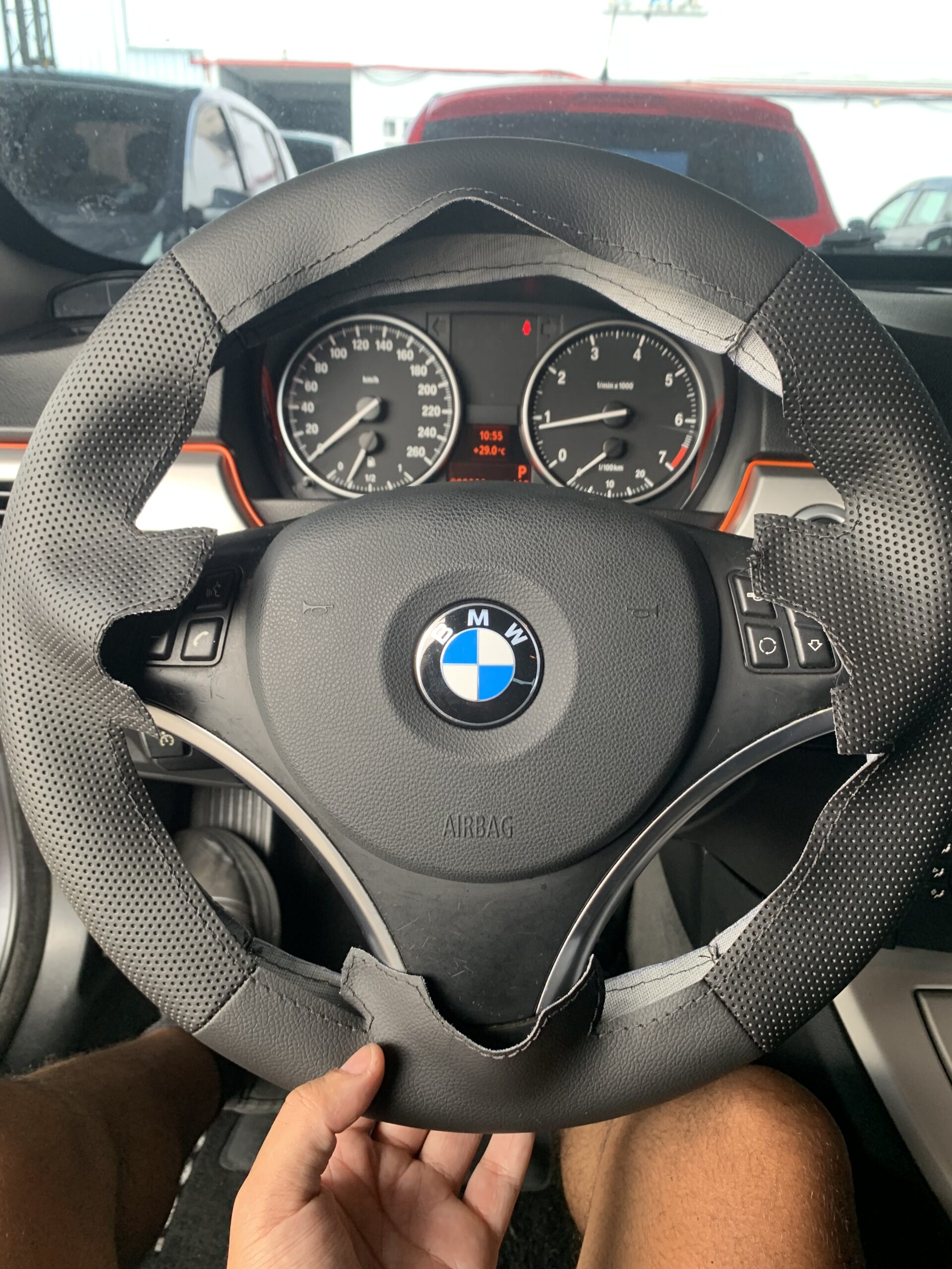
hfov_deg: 53.1
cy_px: 634
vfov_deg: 67.3
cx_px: 476
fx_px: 953
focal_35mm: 26
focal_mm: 4.25
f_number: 1.8
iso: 100
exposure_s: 1/121
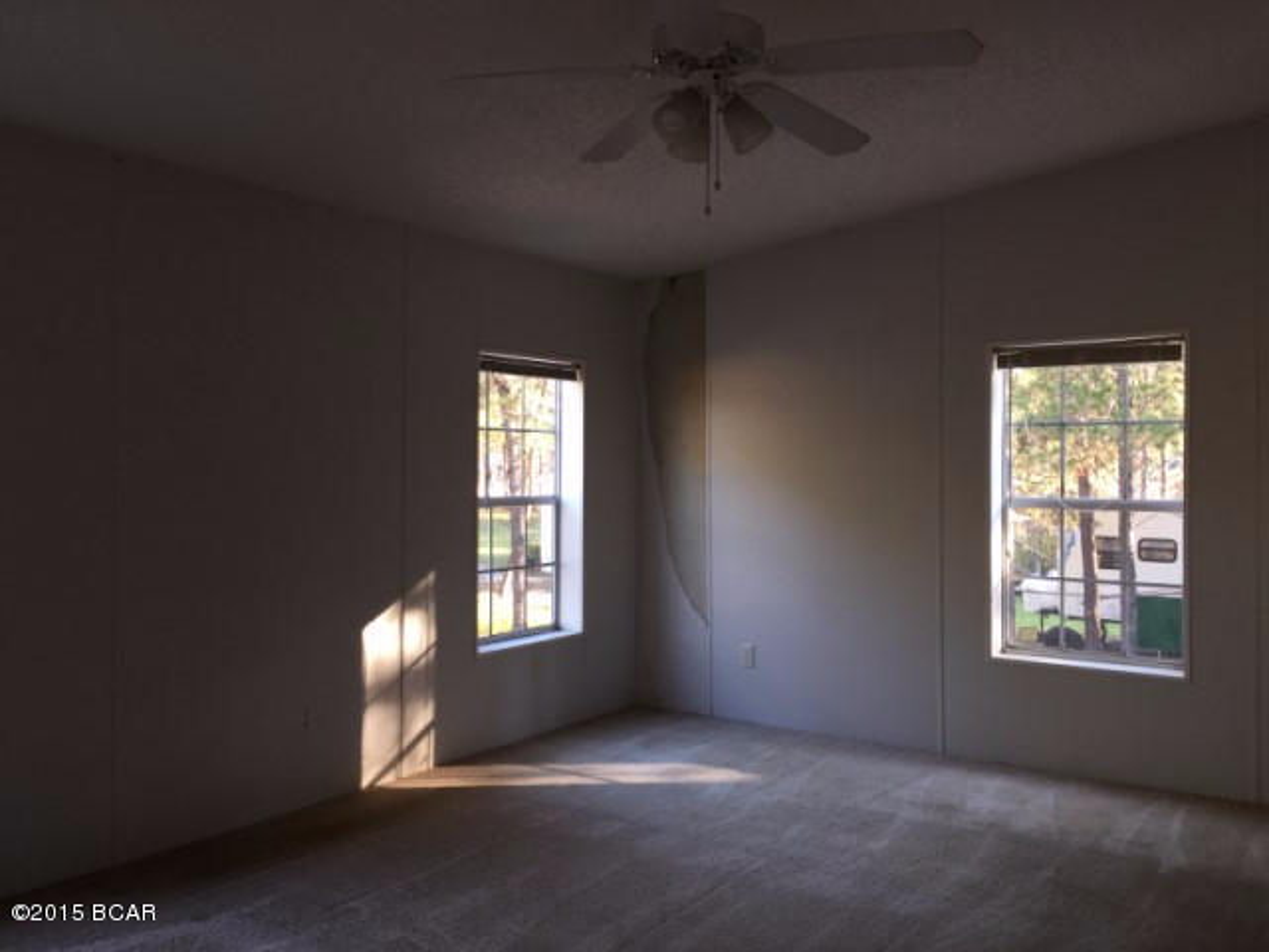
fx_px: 1063
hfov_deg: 61.7
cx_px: 634
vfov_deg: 48.2
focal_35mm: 29
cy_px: 476
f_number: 2.2
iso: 32
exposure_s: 1/30
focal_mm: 4.15
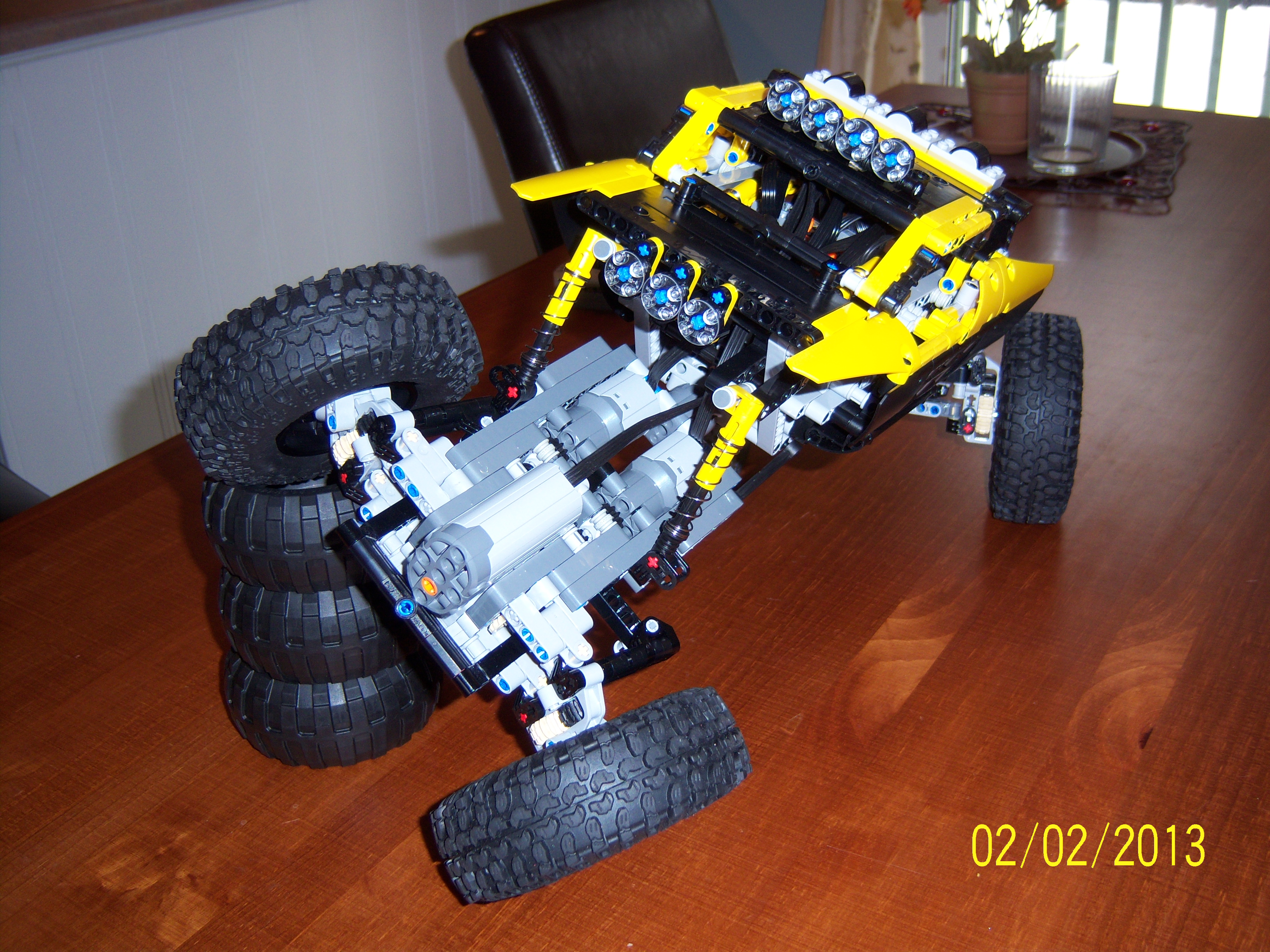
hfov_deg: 51.4
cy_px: 476
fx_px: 1321
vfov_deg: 39.7
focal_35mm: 36
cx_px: 635
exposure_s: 1/60
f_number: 2.8
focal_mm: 7.5
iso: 80
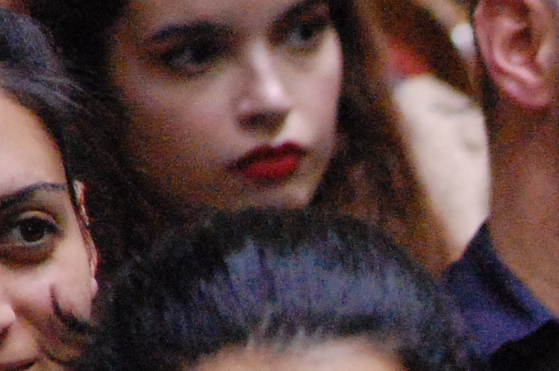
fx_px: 15030
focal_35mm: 969
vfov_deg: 1.4
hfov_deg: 2.1
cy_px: 607
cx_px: 1059
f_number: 5.3
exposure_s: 1/20
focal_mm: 160
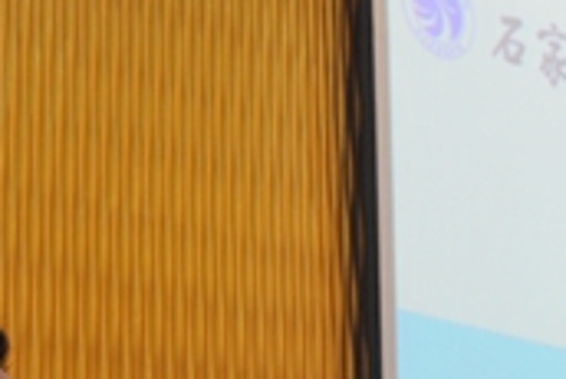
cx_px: 418
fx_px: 1841
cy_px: 526
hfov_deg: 17.4
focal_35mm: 117
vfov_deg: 11.4
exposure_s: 1/100
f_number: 5
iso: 1600
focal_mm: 36
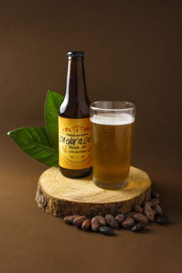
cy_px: 136
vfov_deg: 40.3
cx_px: 91
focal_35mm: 49
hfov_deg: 27.5
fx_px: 372
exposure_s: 1/60
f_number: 5.6
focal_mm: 49
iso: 400
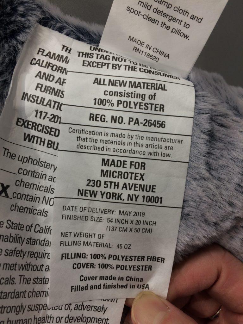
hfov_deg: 48.2
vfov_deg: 61.7
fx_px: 271
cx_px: 122
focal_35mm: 29
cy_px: 162
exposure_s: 1/33
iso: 32
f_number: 2.2
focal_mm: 4.15
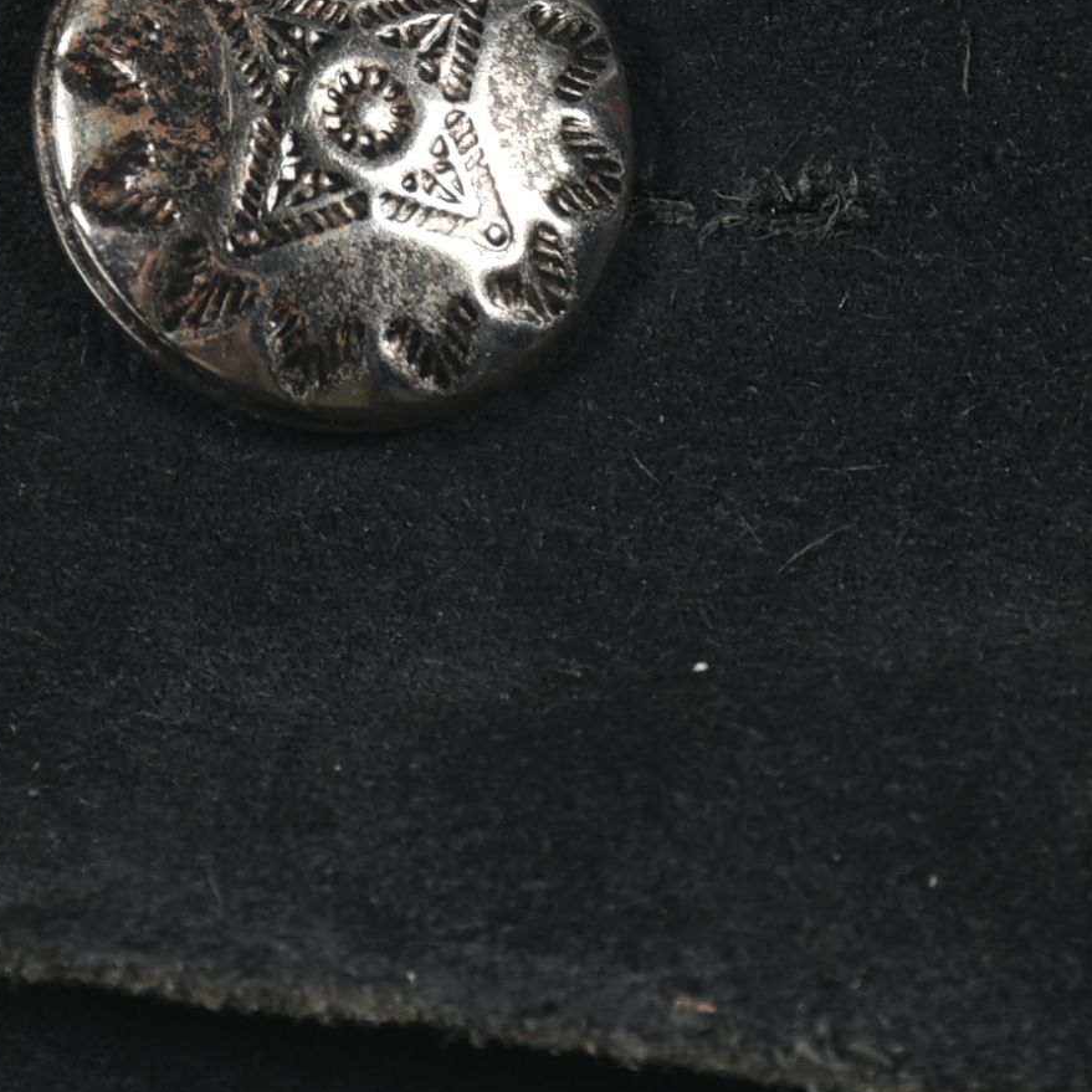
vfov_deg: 2.9
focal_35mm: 608
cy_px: 321
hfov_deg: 2.9
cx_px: 528
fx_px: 21700
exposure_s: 1/125
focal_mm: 140
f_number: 11
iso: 200
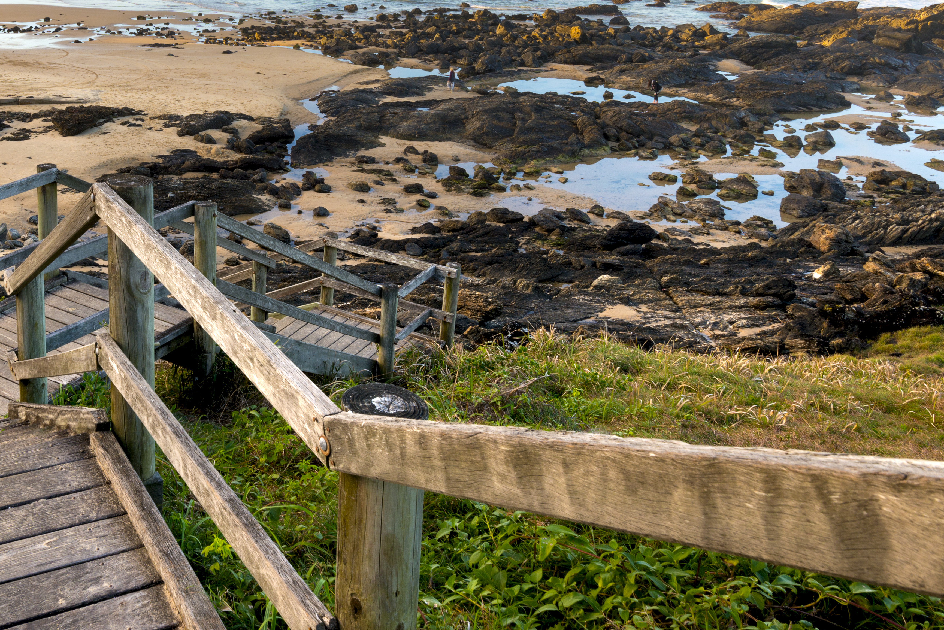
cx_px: 178
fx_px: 892
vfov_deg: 38.0
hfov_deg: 52.0
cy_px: 165
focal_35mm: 34
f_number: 14
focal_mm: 16
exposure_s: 1/13
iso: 100
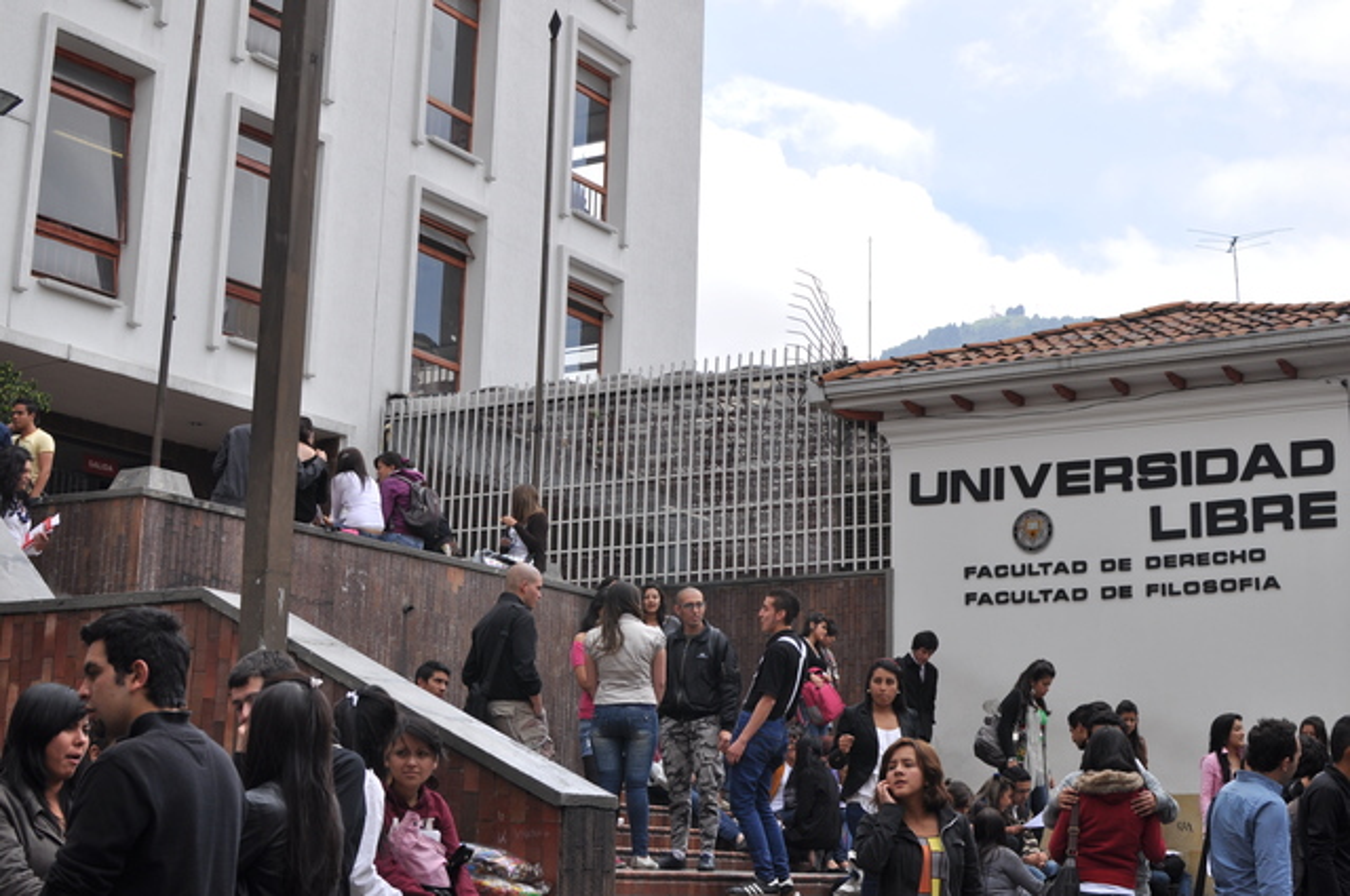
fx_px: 1966
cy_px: 448
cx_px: 675
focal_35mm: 52
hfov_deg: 37.9
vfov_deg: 25.7
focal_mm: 35
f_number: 8
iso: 200
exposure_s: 1/250
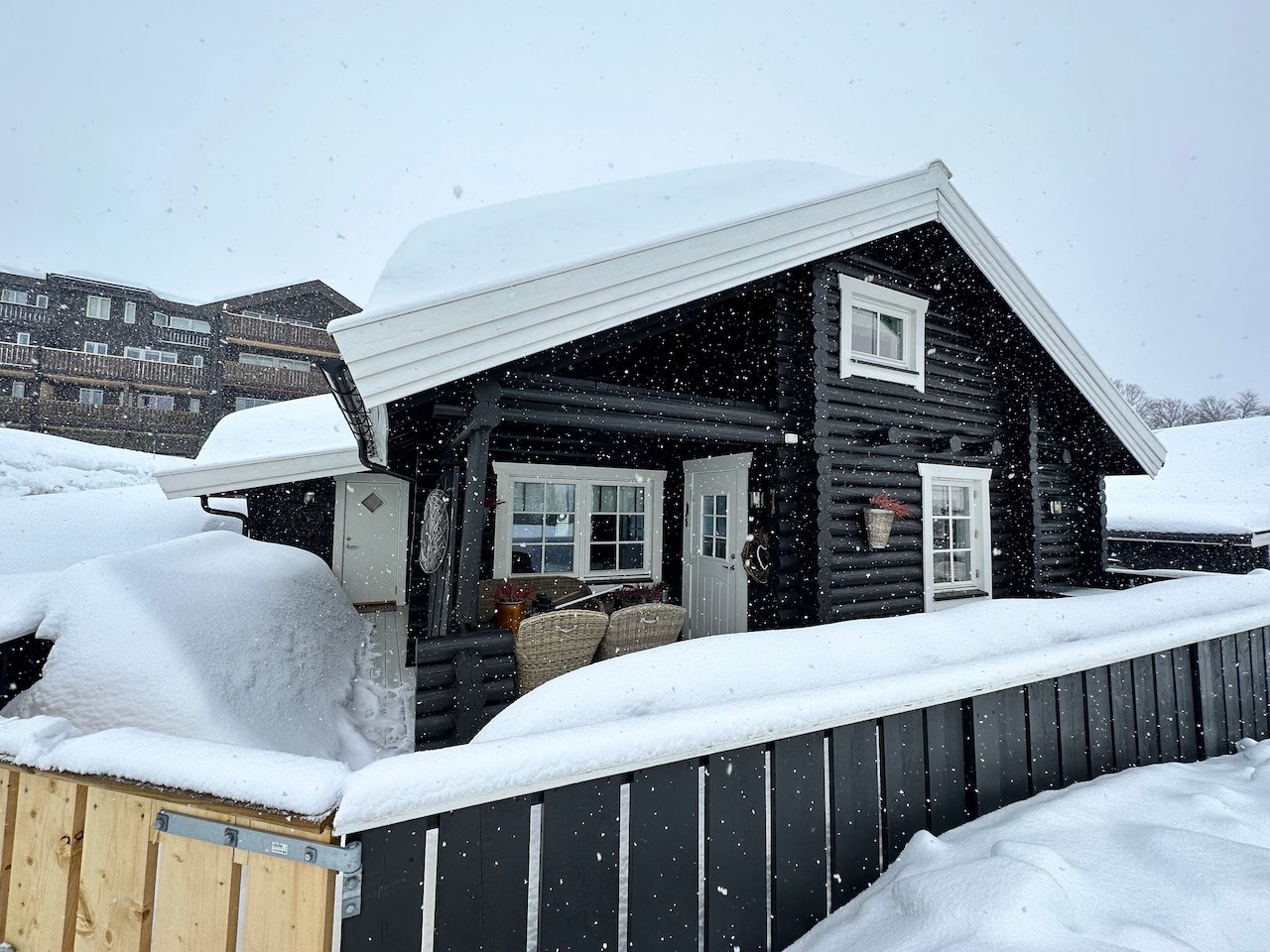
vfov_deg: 85.7
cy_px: 476
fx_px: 514
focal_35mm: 14
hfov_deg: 102.1
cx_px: 635
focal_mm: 2.22
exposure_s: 1/633
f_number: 2.2
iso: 40
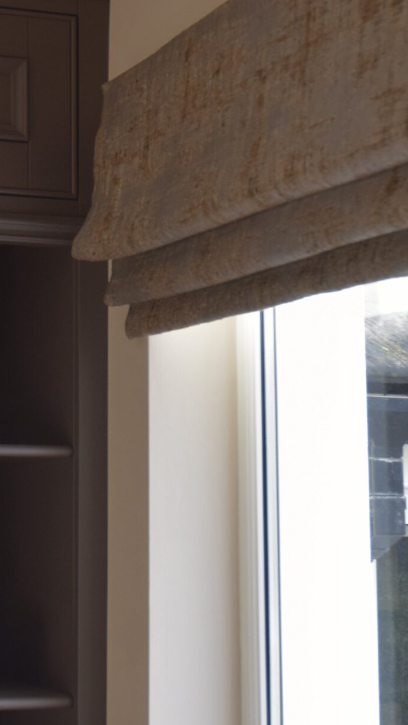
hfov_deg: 14.8
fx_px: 1520
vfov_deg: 26.8
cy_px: 328
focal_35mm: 79
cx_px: -73
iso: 400
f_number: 5
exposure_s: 1/100
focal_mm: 24
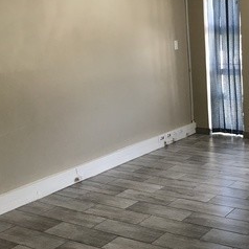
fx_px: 423
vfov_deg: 32.8
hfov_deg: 30.7
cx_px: 244
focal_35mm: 52
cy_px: 134
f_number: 1.8
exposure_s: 1/33
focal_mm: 3.99
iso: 25
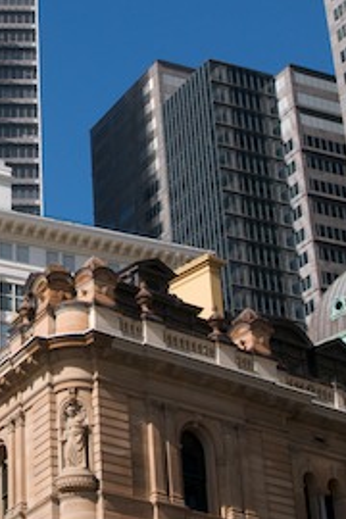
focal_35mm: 100
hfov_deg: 13.5
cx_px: -17
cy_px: 129
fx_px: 1442
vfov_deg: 20.3
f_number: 11
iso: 320
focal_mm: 30
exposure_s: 1/500
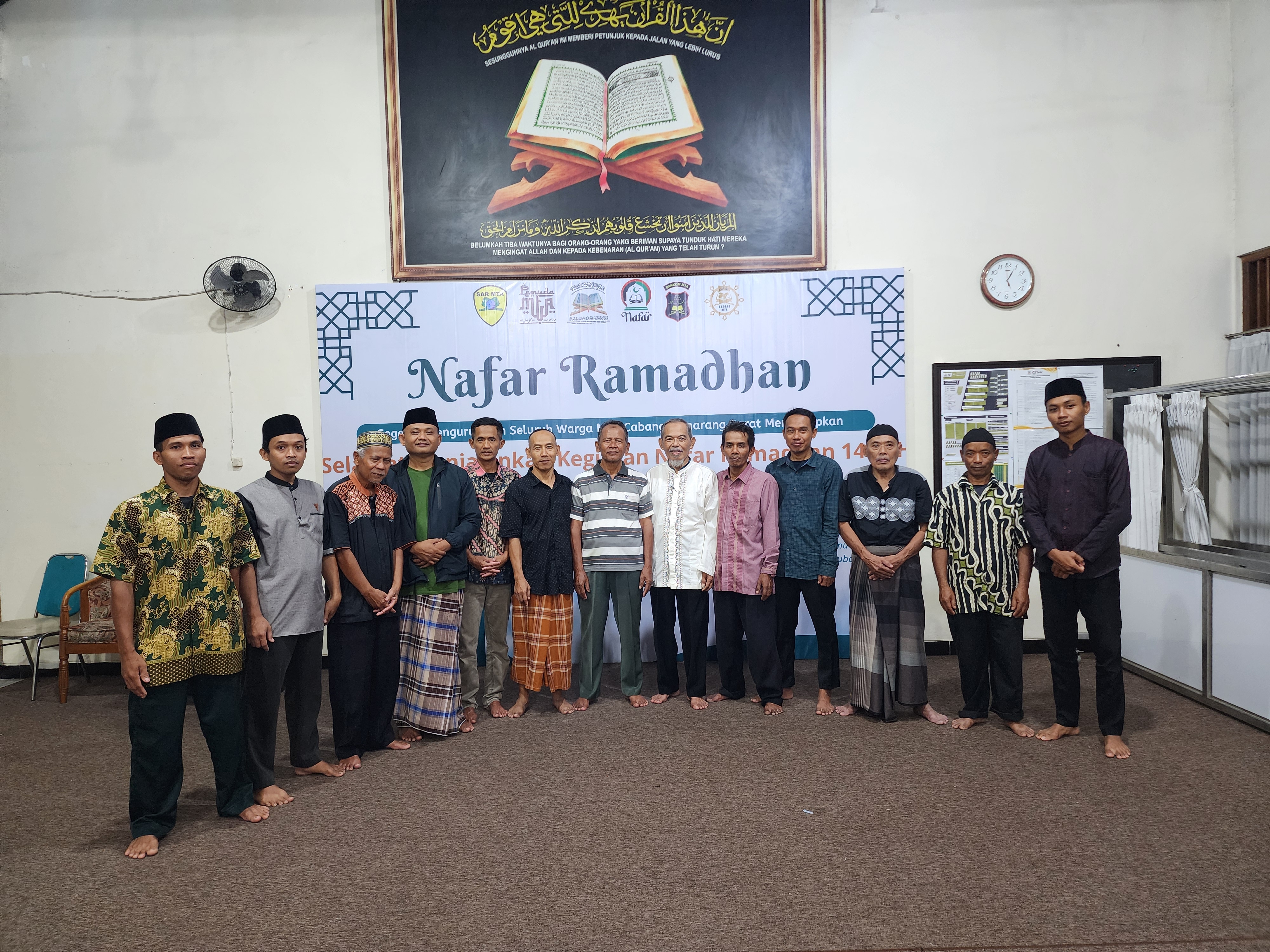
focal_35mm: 23
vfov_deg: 58.9
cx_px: 635
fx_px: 844
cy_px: 476
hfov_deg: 73.9
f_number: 1.8
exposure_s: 1/50
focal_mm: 6.4
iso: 500
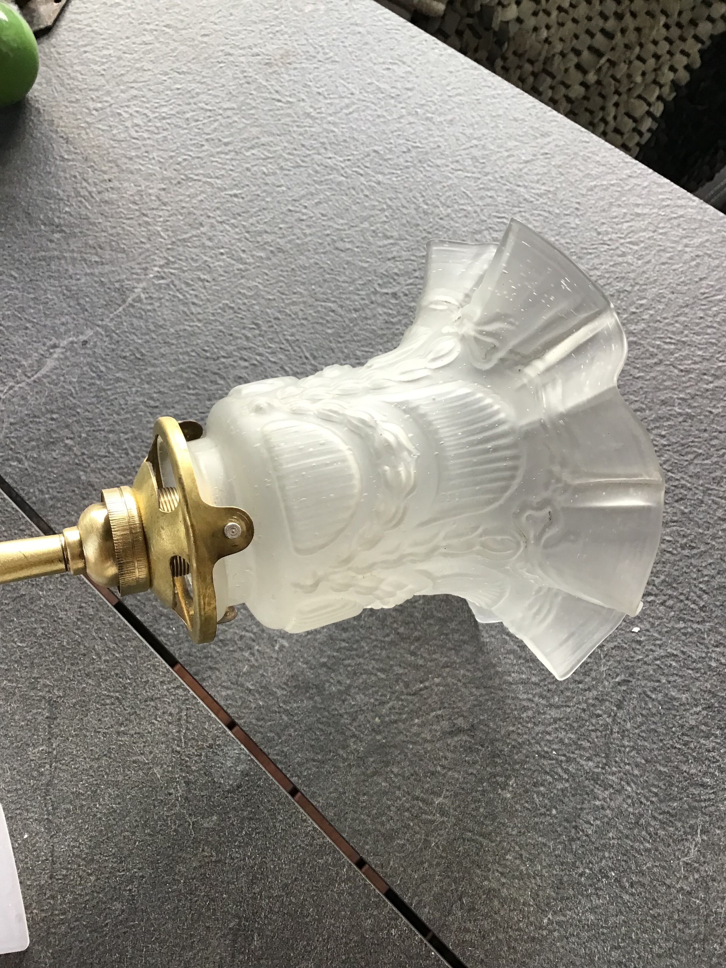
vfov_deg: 58.4
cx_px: 363
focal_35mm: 31
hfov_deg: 45.4
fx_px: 867
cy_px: 484
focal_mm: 3.3
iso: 32
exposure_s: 1/33
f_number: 2.4
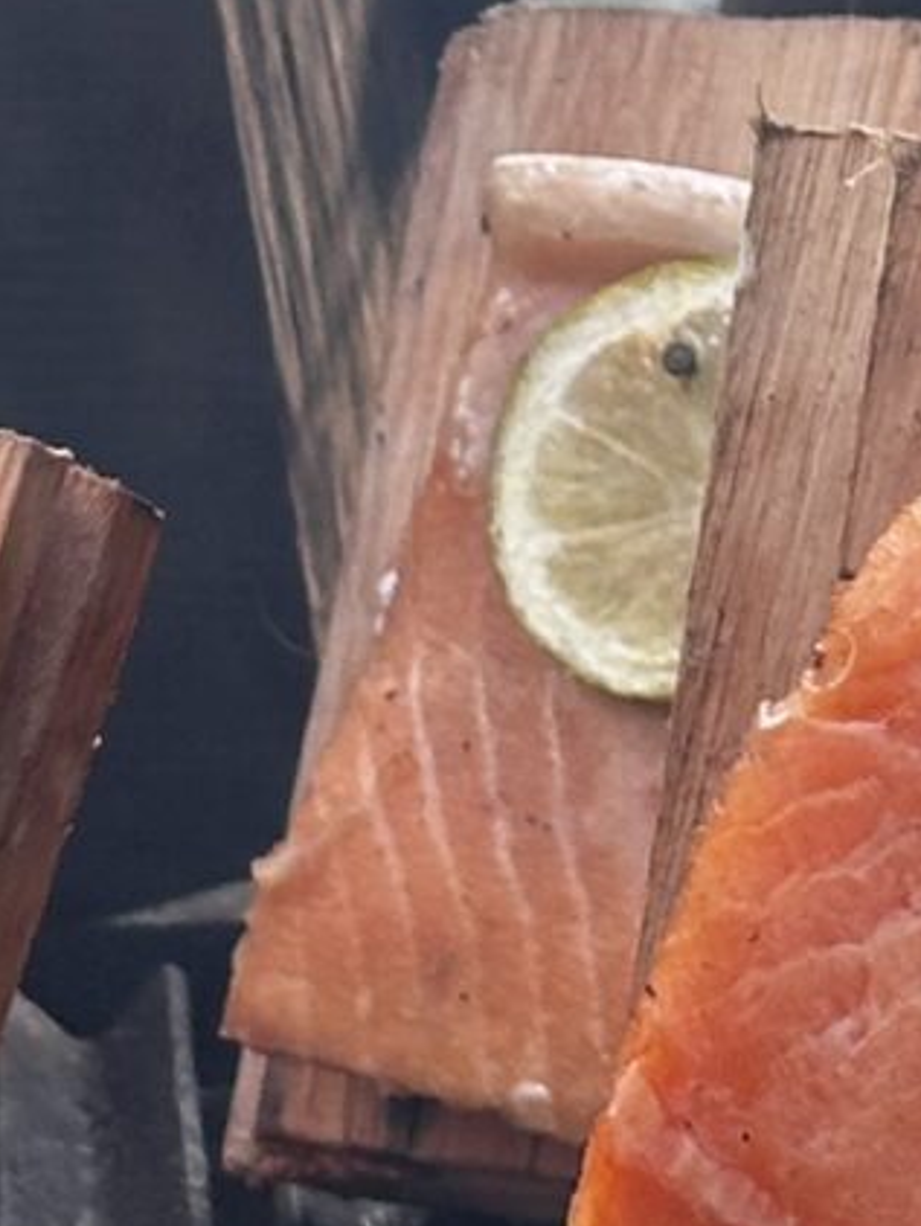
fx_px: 10313
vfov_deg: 6.8
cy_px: -38
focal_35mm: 291
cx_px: -145
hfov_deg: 5.1
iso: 50
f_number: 1.78
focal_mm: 6.86
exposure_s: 1/182
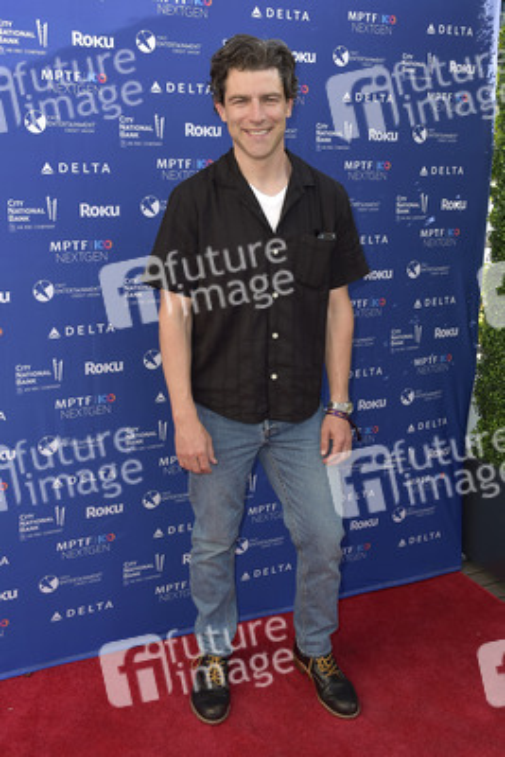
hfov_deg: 36.9
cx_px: 252
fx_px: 757
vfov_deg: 53.1
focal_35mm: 36
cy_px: 378
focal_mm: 36
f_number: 8
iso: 250
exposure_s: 1/250
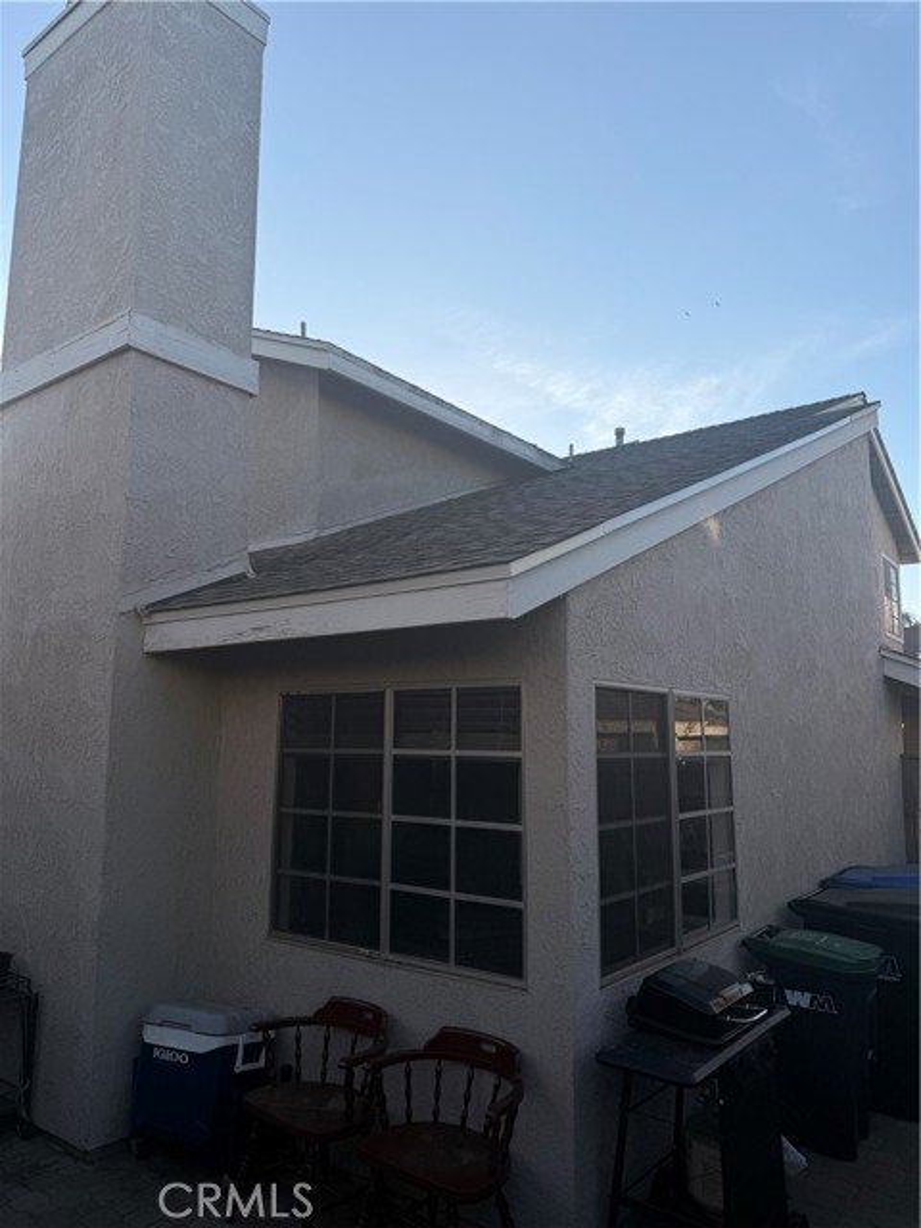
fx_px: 851
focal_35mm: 24
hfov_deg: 56.8
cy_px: 614
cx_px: 460
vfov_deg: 71.6
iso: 80
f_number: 1.78
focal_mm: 6.76
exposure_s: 1/2801
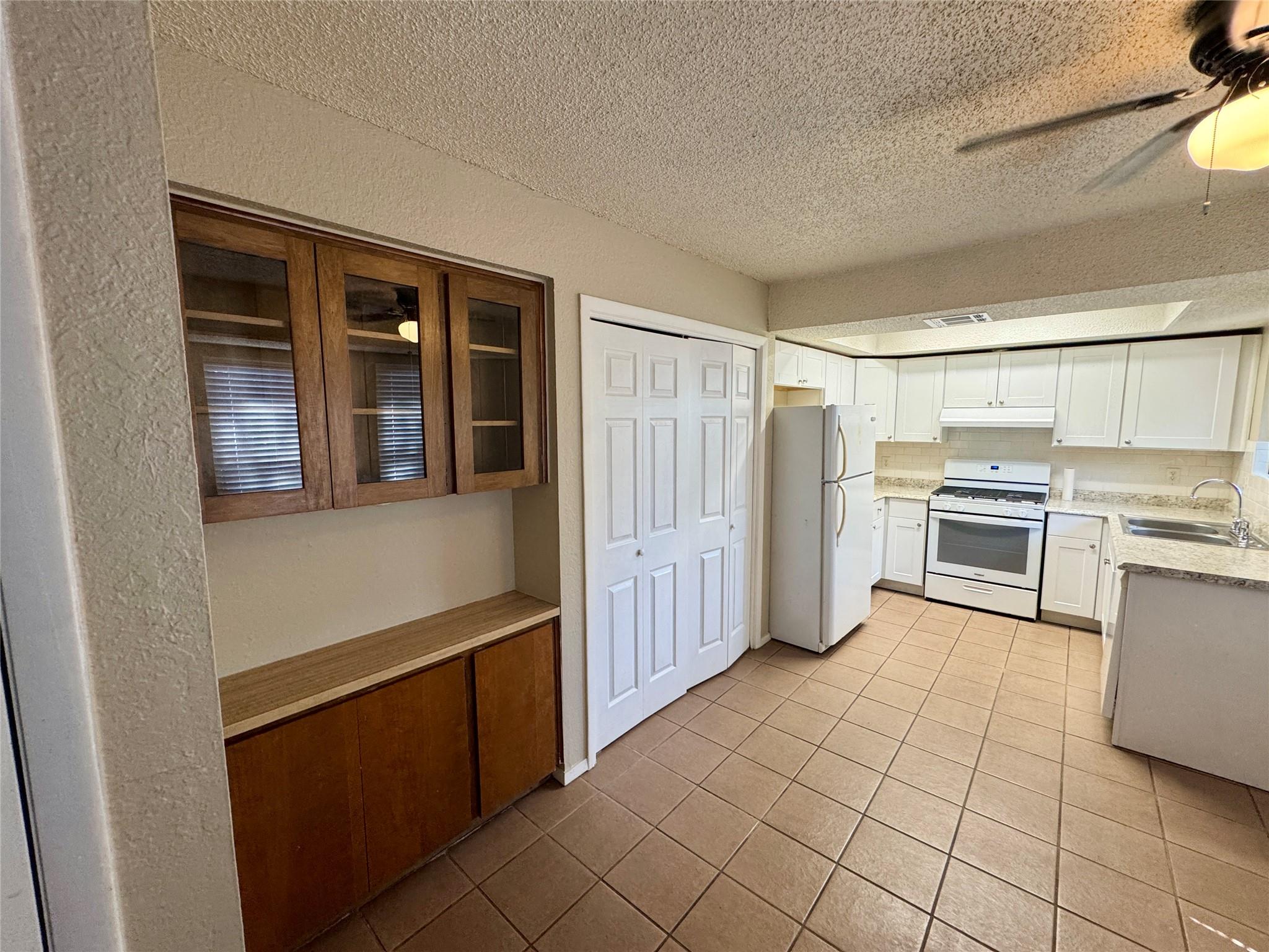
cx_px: 634
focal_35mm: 14
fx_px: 513
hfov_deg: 102.1
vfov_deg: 85.7
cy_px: 476
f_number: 2.2
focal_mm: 2.22
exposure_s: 1/120
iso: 200
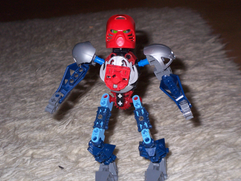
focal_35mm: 96
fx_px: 668
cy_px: 92
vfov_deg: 15.4
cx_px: 119
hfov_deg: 20.4
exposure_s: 1/100
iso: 125
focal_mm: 15.4
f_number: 4.3
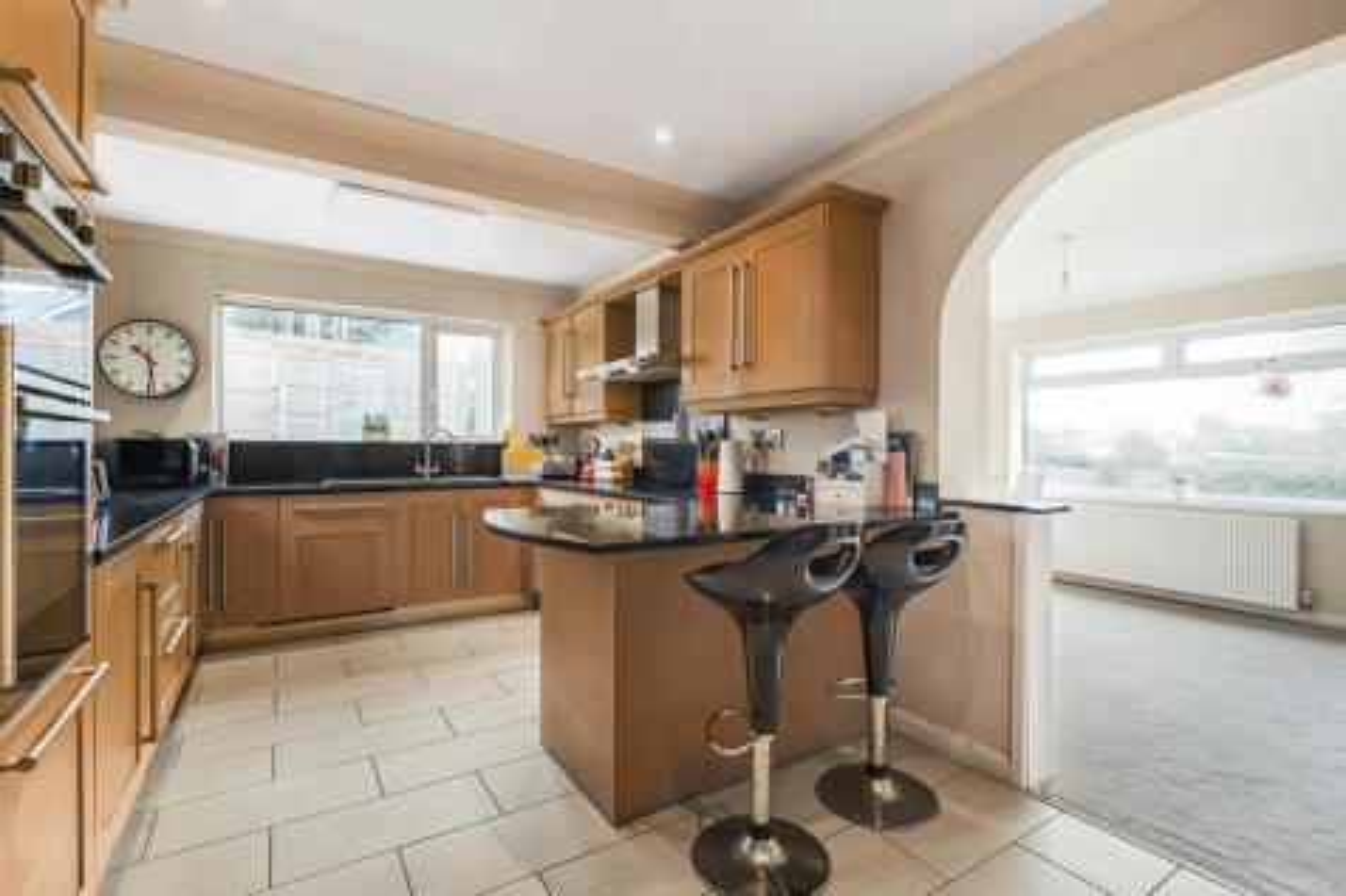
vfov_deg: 72.0
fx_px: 617
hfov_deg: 95.0
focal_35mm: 16
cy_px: 448
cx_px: 673
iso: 200
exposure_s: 1/13
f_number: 8
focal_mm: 16.5
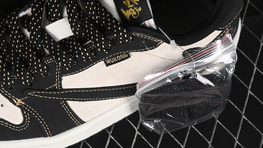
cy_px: 9
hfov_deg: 15.0
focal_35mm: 142
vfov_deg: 8.5
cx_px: 54
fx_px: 990
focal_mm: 50
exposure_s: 1/60
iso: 160
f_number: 6.3
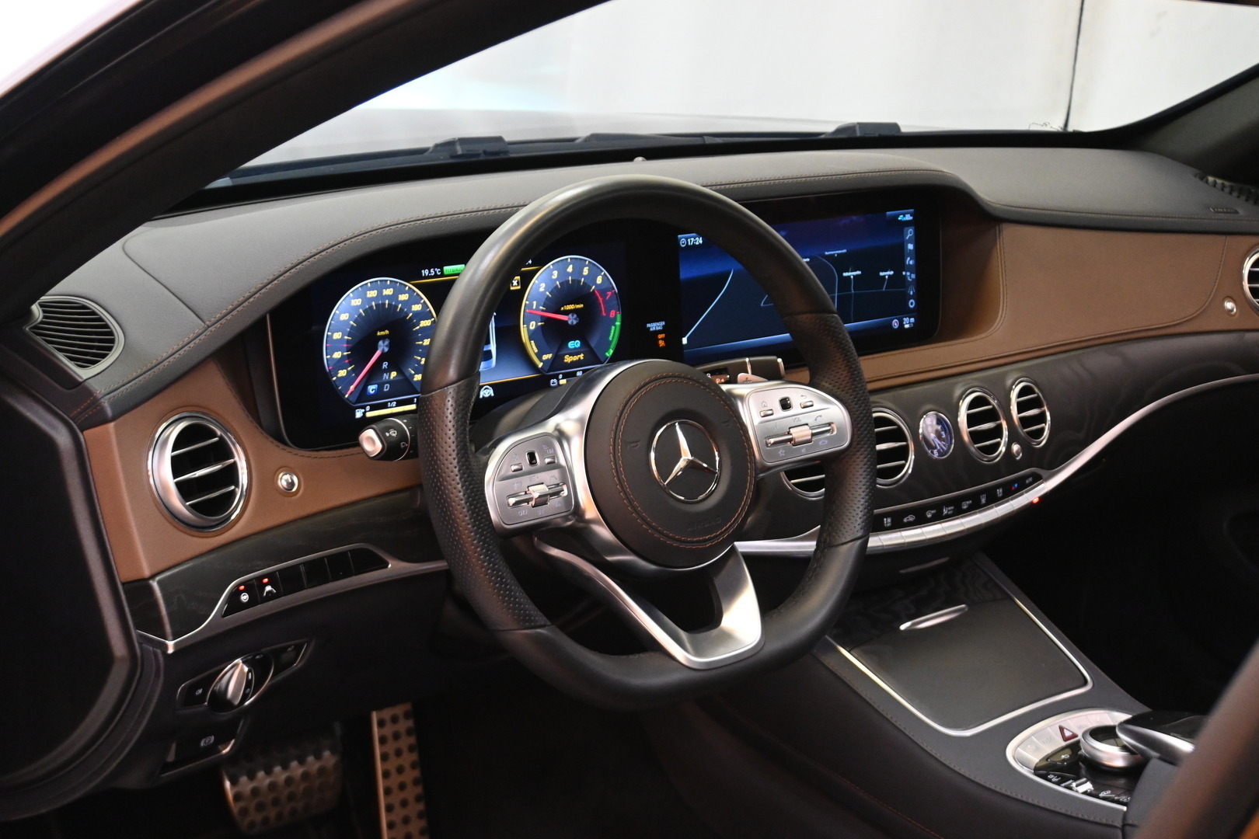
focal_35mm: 46
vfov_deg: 29.4
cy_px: 420
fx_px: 1600
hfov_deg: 43.0
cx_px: 630
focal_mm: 30.5
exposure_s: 1/80
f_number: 4.8
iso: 3200
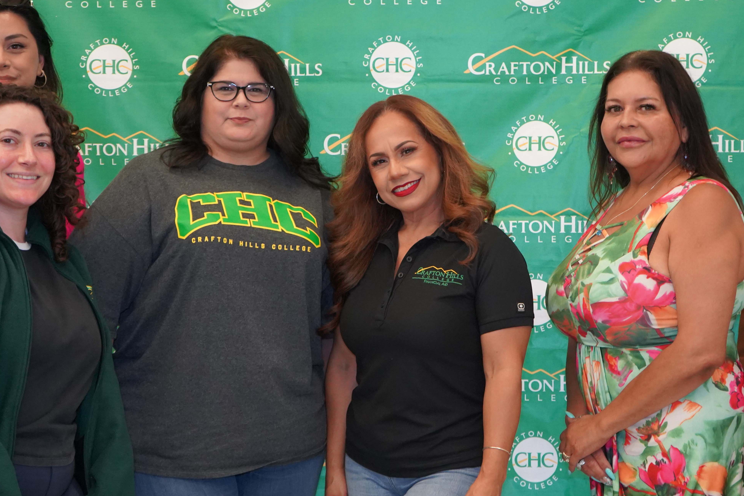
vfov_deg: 21.6
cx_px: 404
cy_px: 257
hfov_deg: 31.9
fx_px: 1302
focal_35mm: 63
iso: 4000
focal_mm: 42
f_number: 4.5
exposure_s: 1/160
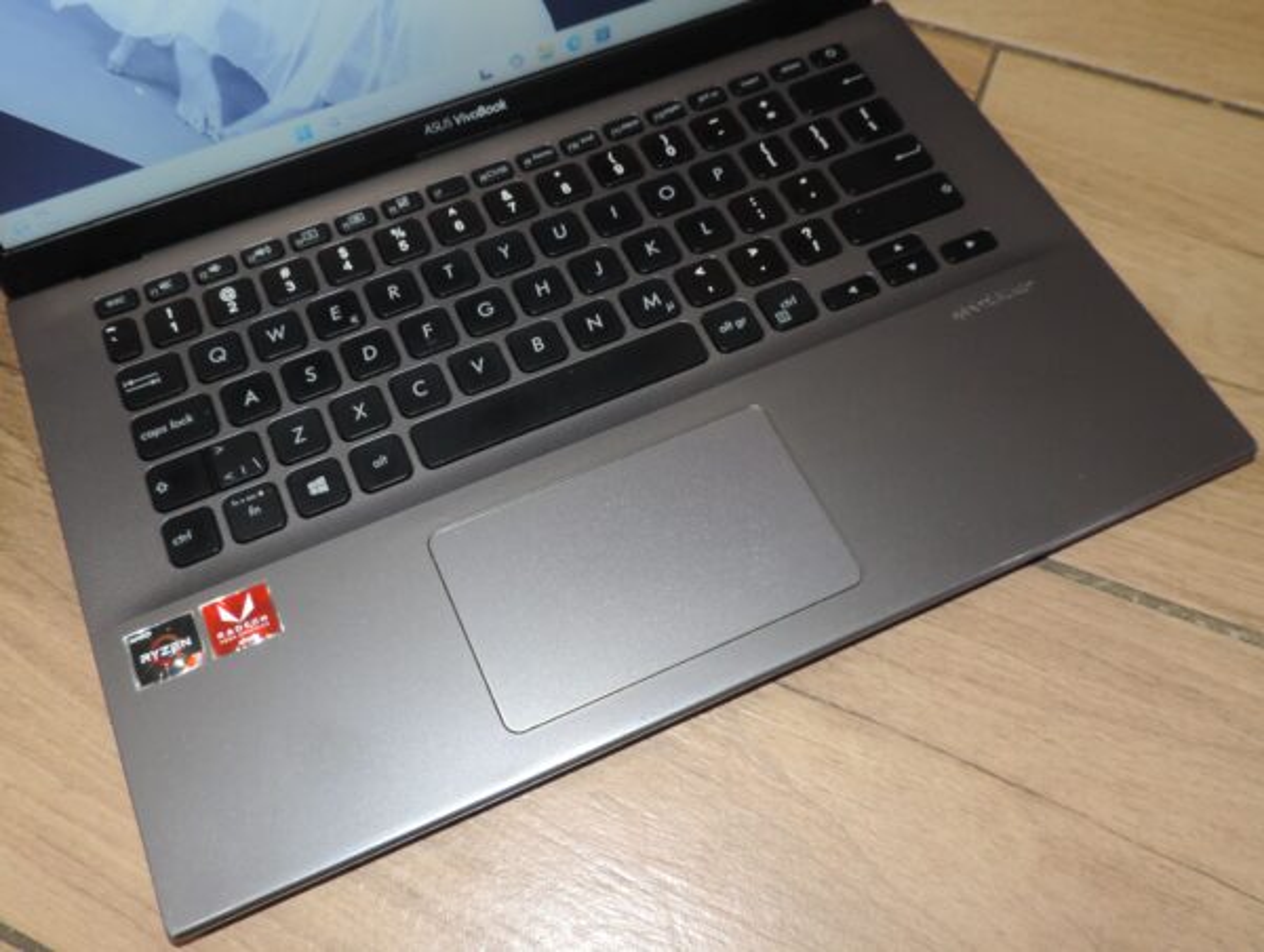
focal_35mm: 24
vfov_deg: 57.0
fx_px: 878
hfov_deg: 71.5
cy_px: 476
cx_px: 632
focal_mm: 4.3
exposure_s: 1/30
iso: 200
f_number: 3
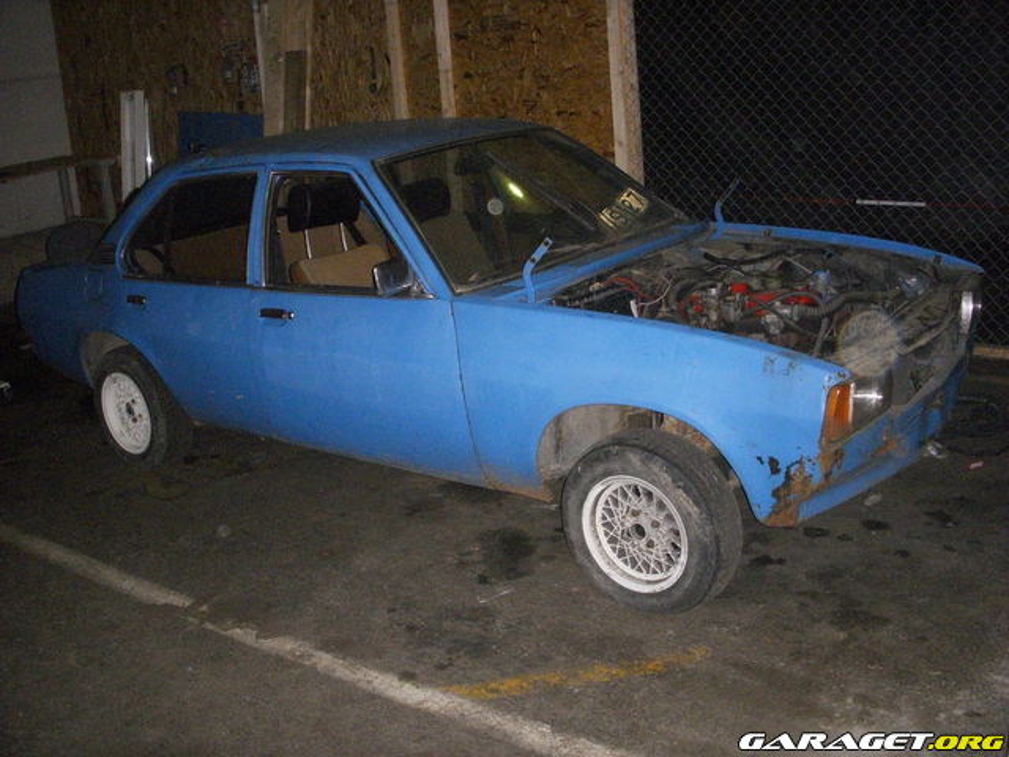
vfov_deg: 37.7
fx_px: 1108
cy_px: 378
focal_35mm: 38
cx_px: 504
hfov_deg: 49.0
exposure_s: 1/250
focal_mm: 6.3
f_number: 3.3
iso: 800
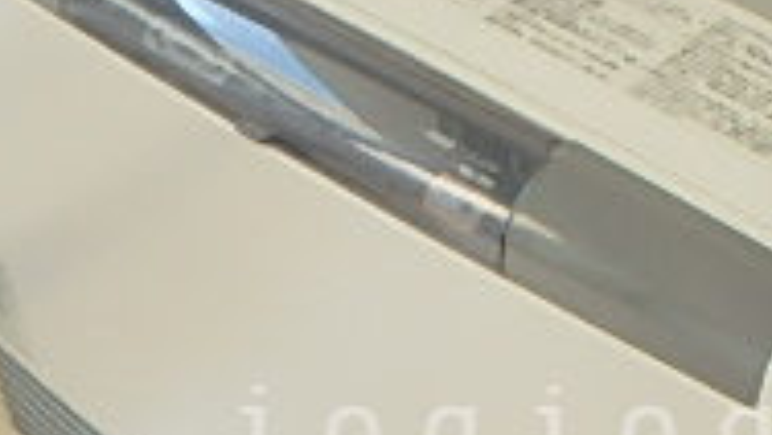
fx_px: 1598
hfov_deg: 27.0
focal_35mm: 78
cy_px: 435
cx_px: 513
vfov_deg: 15.2
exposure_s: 1/30
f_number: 3.5
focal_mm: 3.7
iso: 200
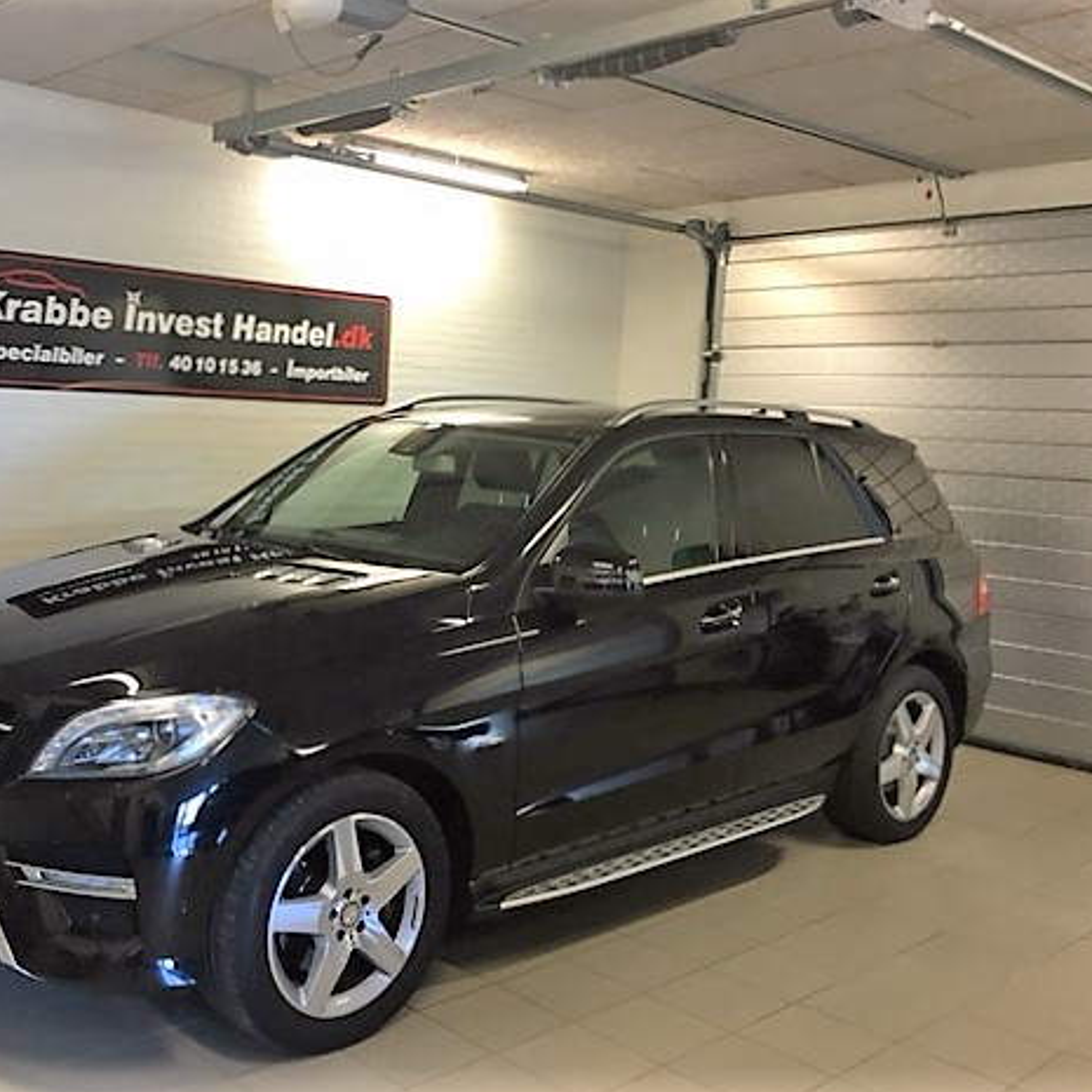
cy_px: 553
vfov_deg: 47.2
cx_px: 398
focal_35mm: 35
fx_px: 1249
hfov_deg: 46.7
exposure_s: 1/33
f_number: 2.2
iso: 100
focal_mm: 4.15
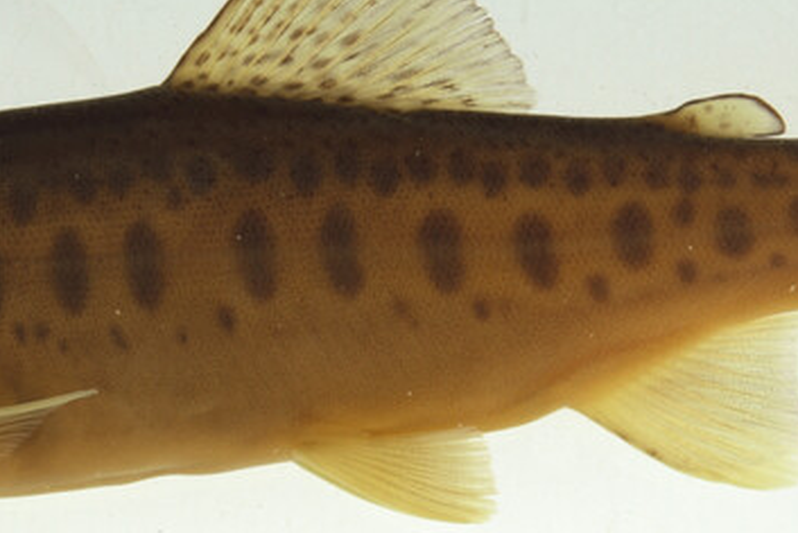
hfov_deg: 10.1
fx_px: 4526
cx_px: 393
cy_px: 699
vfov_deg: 6.7
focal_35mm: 204
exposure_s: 1/200
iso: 100
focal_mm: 60
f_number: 10
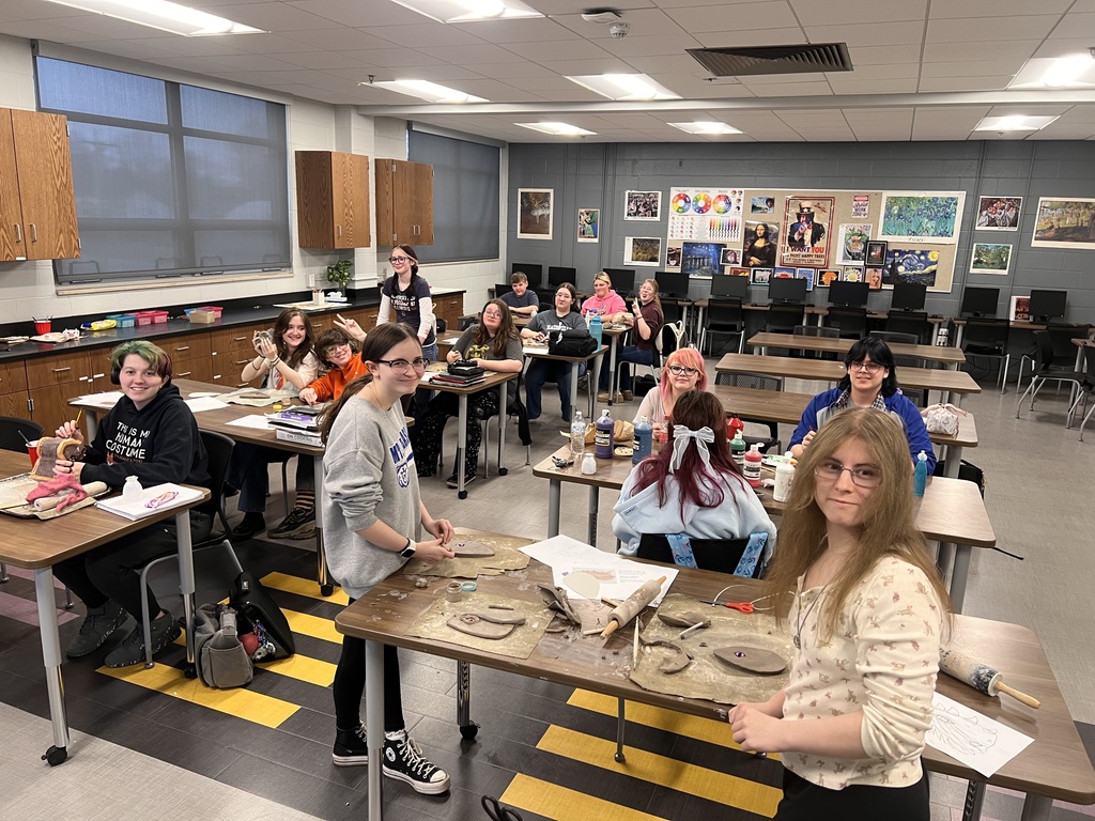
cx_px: 548
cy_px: 410
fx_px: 822
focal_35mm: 26
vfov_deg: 53.1
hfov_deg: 67.3
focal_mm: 5.7
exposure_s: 1/50
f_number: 1.5
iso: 125
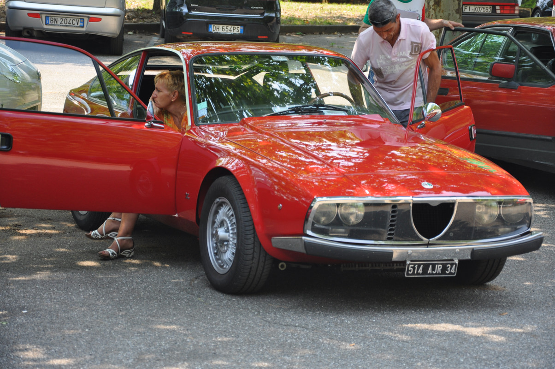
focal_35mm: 128
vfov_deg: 10.7
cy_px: 184
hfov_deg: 16.1
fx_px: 1963
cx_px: 278
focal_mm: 85
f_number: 6.3
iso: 200
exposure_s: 1/160
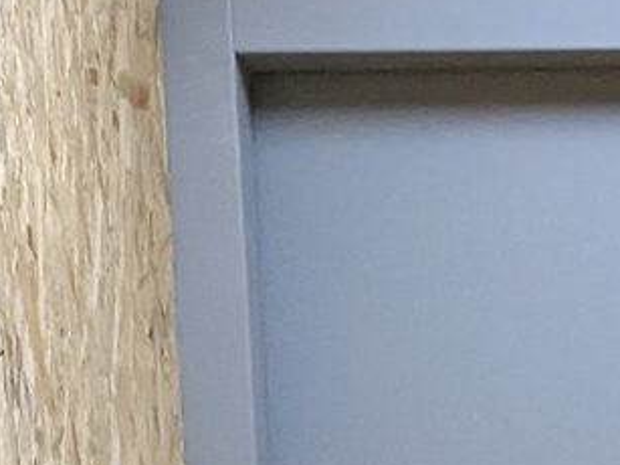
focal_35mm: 180
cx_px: 864
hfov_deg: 10.7
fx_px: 3223
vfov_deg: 7.3
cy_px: 1367
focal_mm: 4.38
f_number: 1.73
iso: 967
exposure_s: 1/99.9
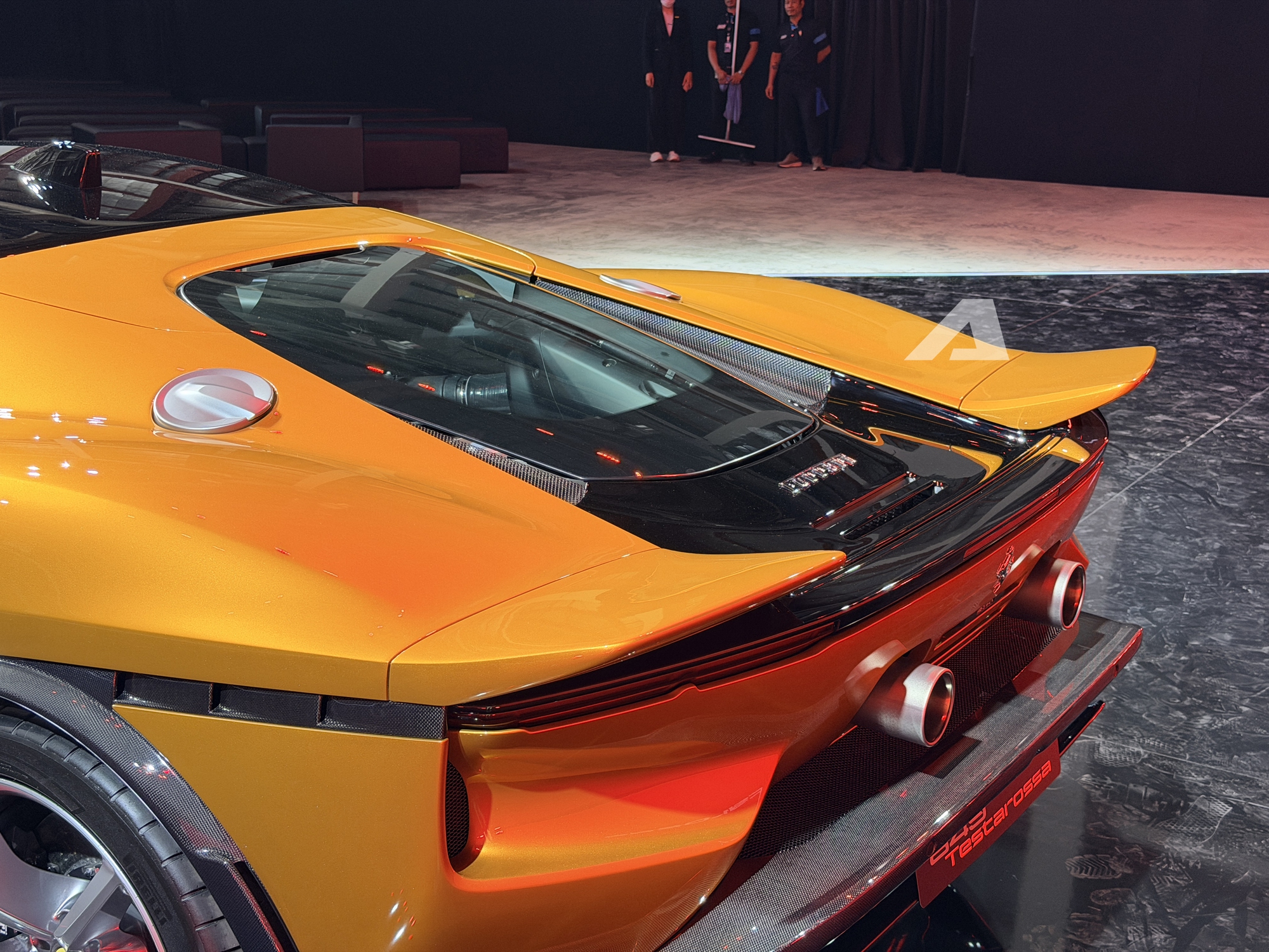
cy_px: 476
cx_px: 634
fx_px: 1760
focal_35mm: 48
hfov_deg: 39.7
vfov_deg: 30.3
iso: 100
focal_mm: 6.76
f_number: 1.78
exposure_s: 1/62
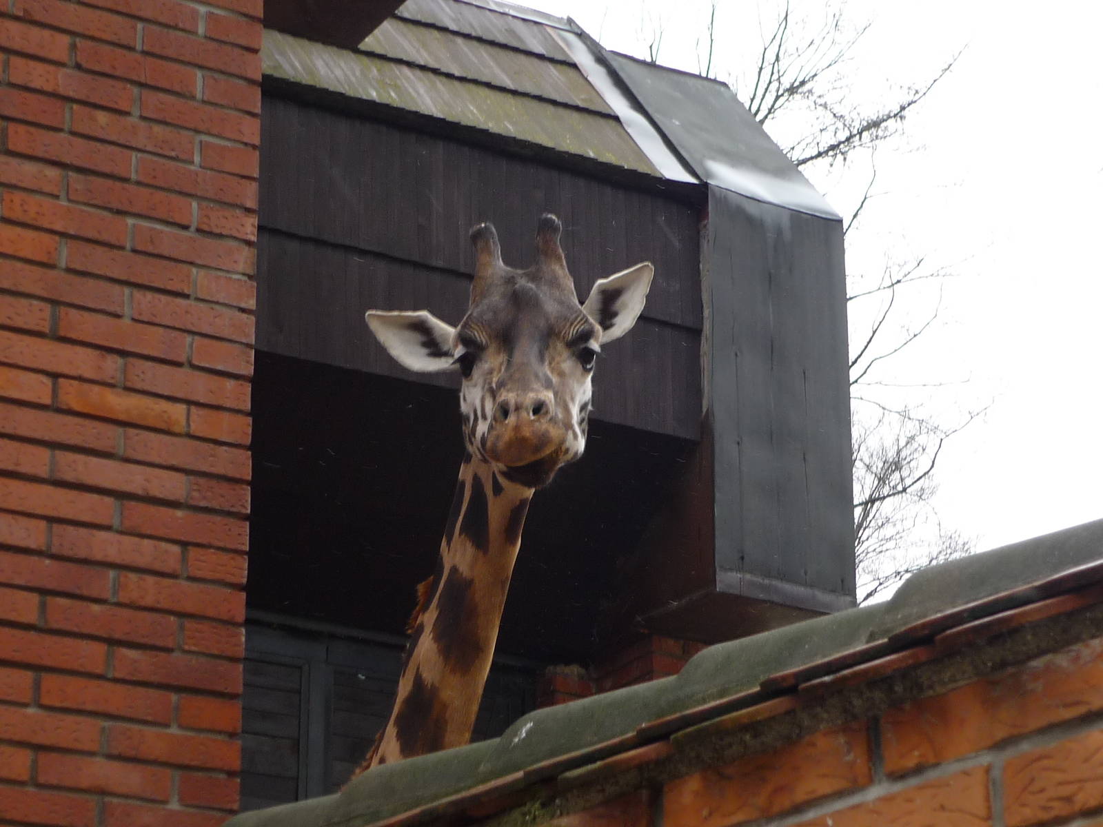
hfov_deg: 22.3
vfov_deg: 16.8
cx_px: 552
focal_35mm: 88
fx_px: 2804
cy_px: 414
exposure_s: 1/100
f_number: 3.4
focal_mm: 9.1
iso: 100
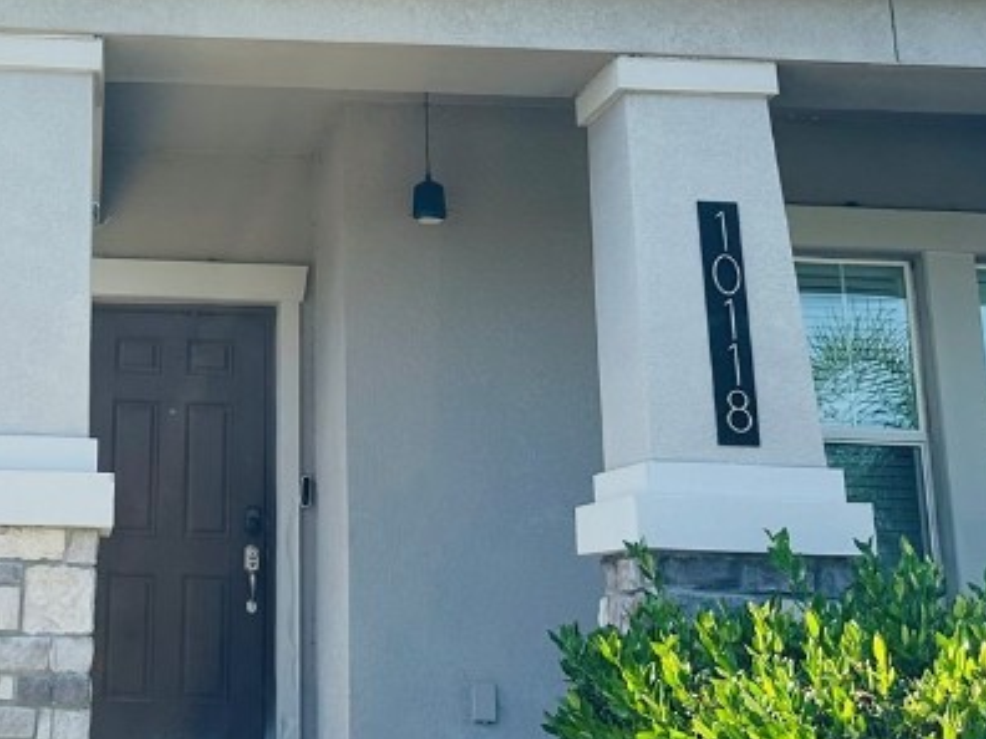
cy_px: 27
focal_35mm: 62
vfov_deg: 22.8
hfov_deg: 30.2
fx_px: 1766
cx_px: 144
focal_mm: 6.86
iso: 80
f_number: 1.78
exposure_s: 1/1779
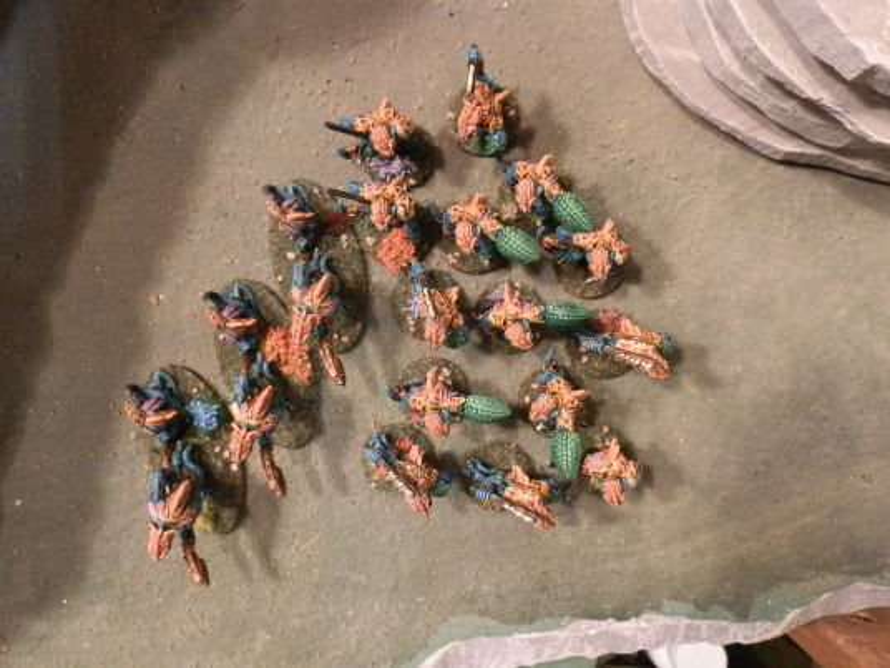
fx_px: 720
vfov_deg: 49.7
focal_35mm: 28
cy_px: 334
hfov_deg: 63.4
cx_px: 445
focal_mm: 5
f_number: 3.1
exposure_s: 1/100
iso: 400
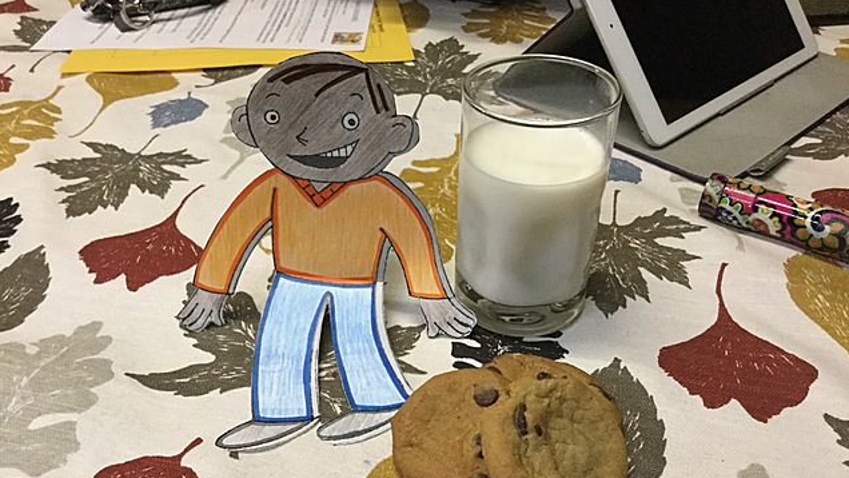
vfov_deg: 34.6
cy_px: 282
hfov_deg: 58.0
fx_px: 766
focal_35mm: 34
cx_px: 426
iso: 250
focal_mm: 3.3
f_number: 2.4
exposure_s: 1/30
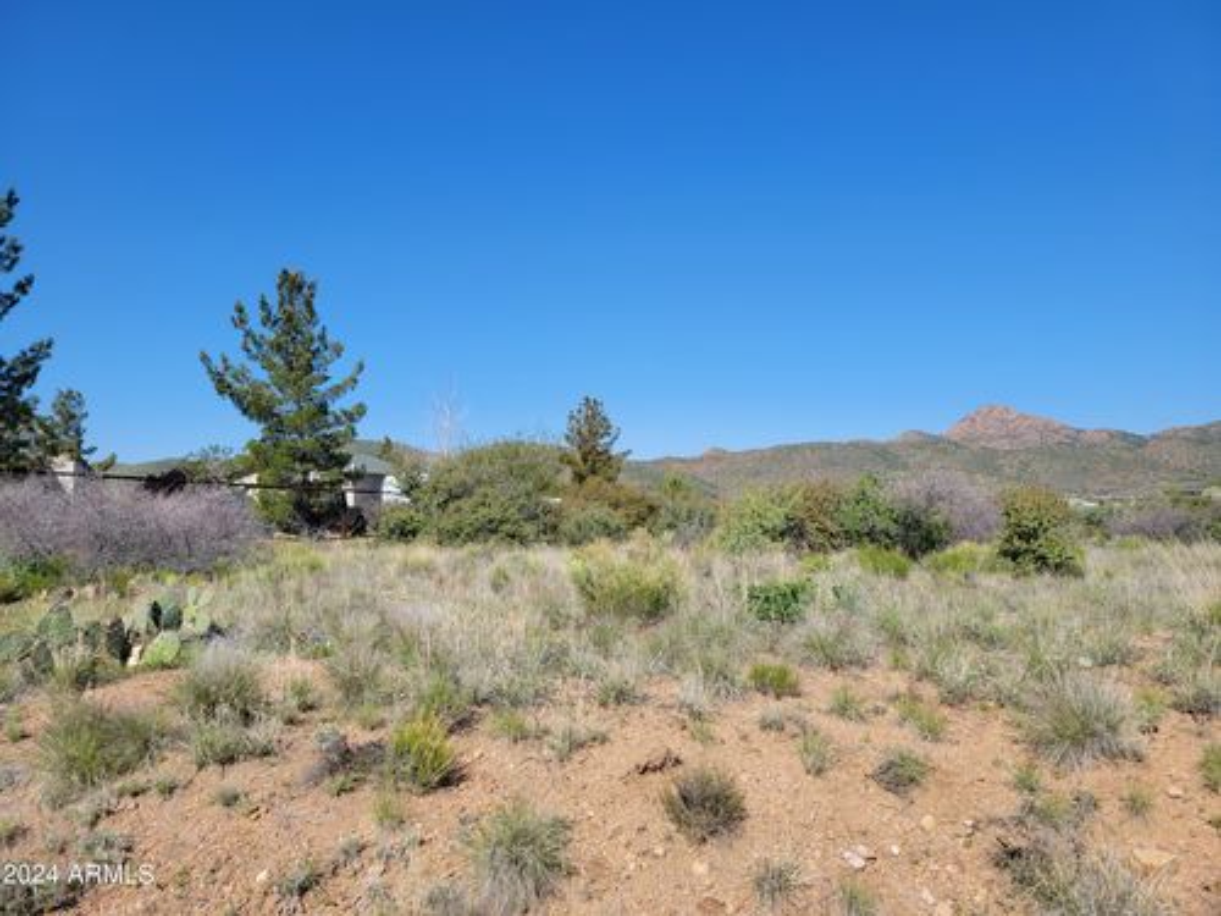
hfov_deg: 67.3
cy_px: 458
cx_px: 610
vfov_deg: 53.1
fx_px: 917
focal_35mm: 26
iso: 40
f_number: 1.8
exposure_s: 1/2843
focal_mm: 5.4
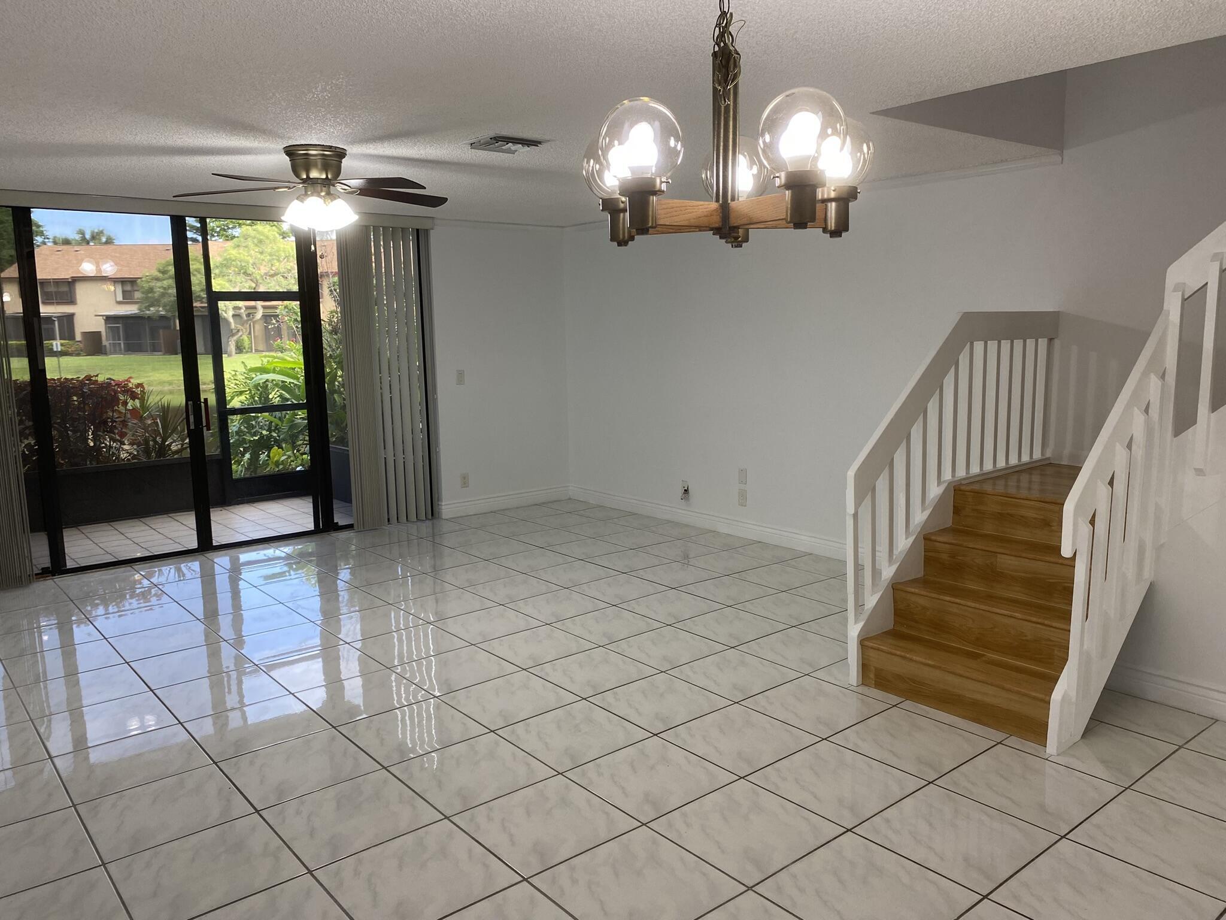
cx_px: 613
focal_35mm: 26
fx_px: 921
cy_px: 460
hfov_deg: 67.3
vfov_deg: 53.1
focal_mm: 4.25
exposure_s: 1/120
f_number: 1.8
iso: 100
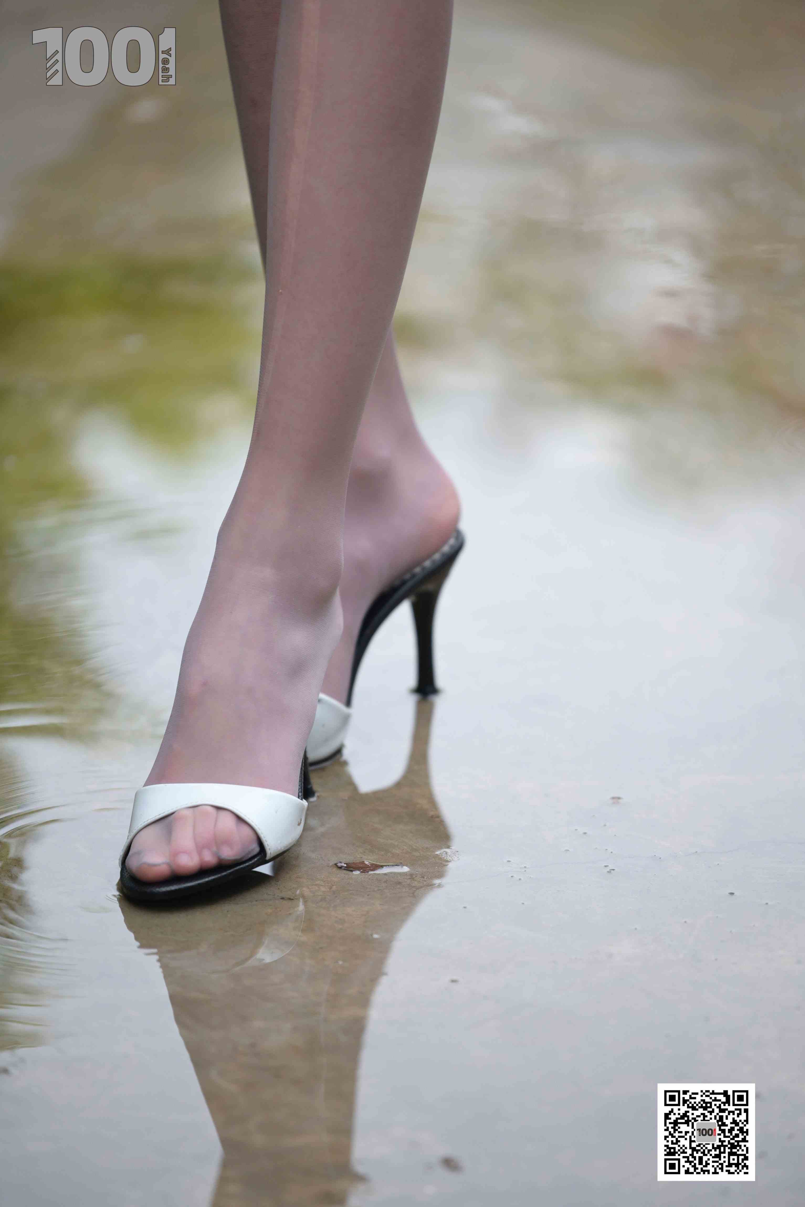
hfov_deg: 6.9
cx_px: 402
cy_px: 604
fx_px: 6707
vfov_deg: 10.3
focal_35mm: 200
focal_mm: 200
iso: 1250
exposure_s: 1/250
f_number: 2.8
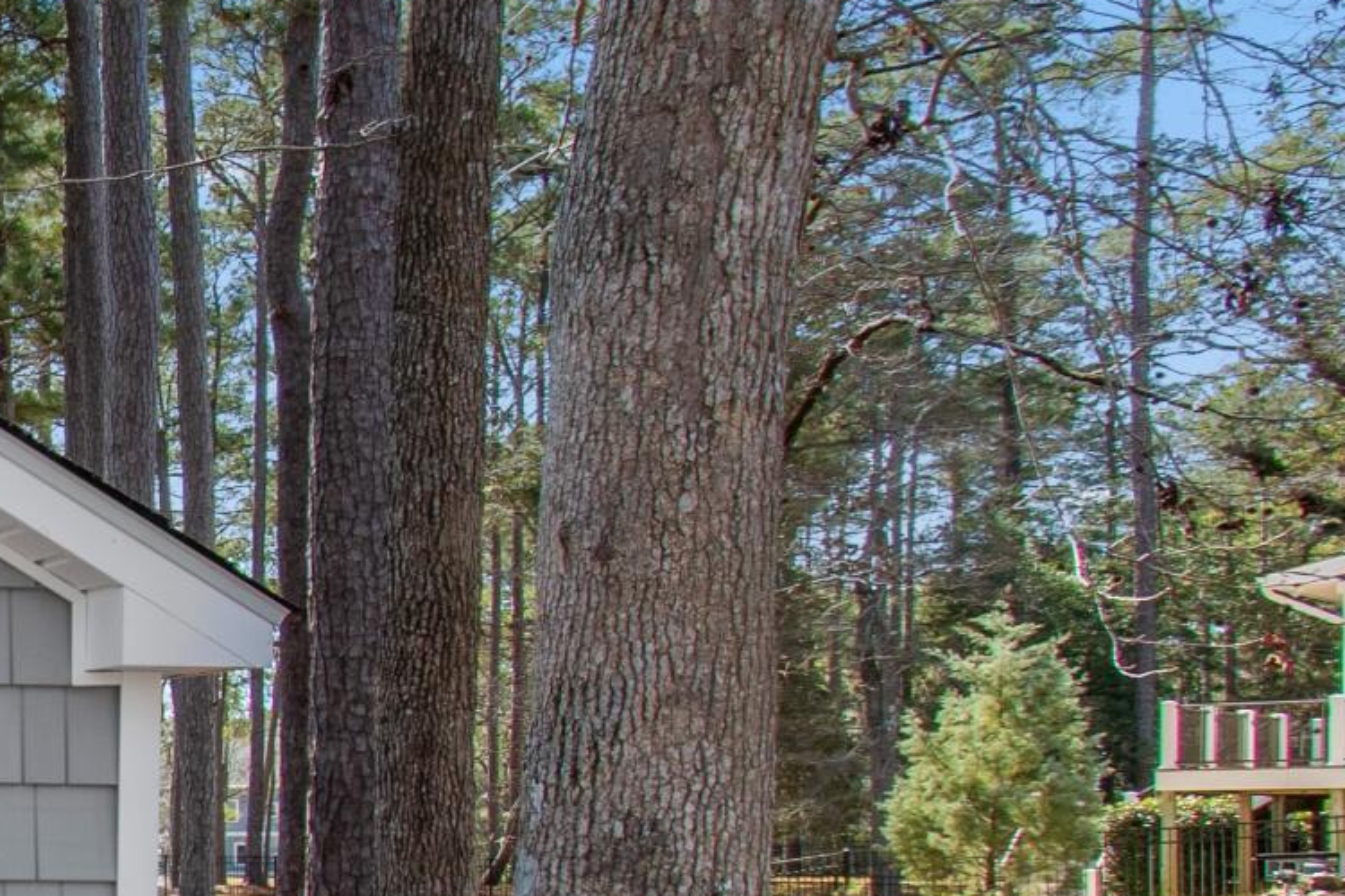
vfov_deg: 22.0
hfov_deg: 22.8
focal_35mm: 60
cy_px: 848
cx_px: -945
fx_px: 2241
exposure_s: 1/200
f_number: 7.1
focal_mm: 10
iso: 100
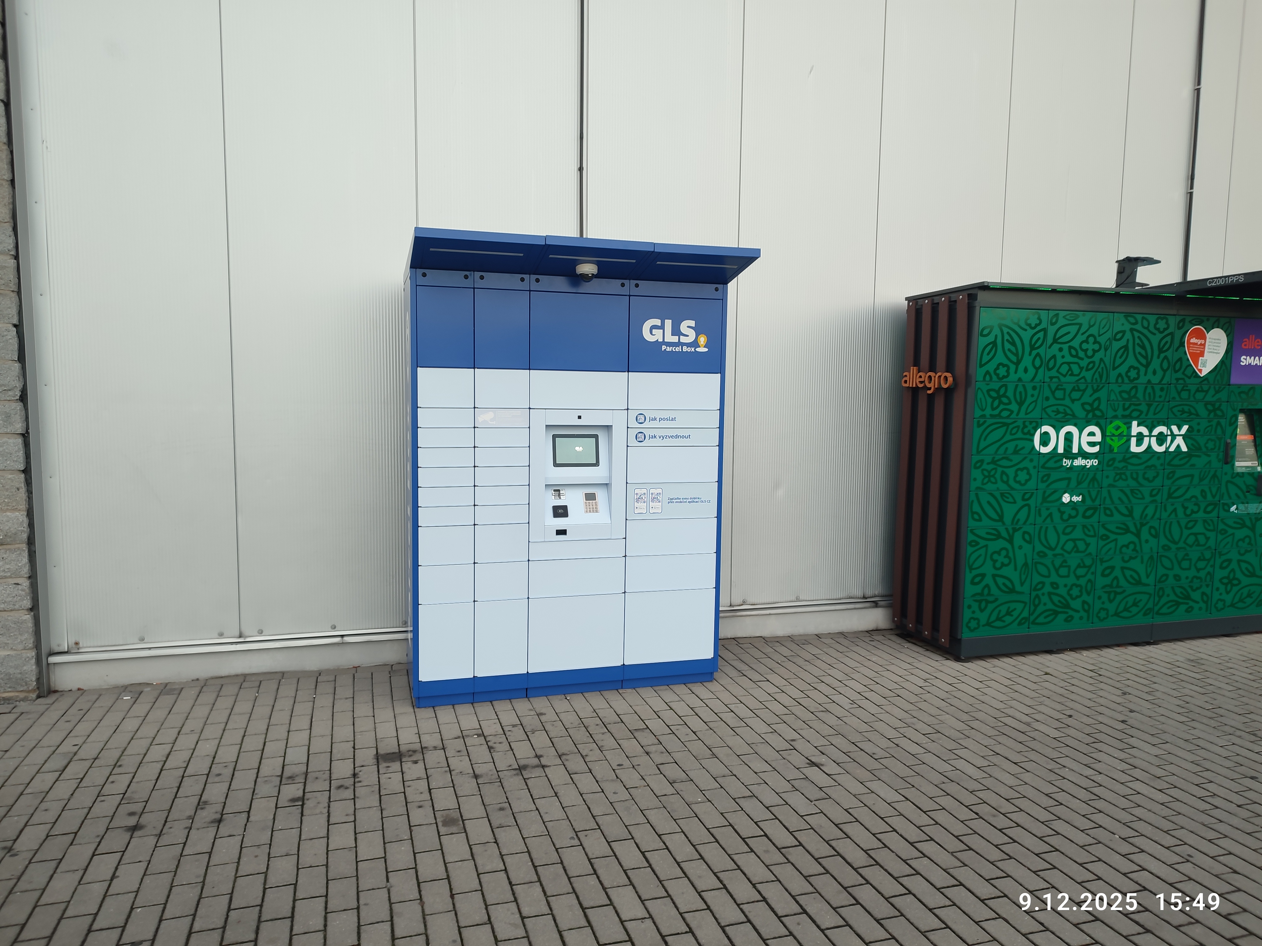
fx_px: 875
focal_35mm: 24
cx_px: 631
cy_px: 473
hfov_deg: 71.6
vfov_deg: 56.8
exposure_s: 1/50
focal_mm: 5.89
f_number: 1.89
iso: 152
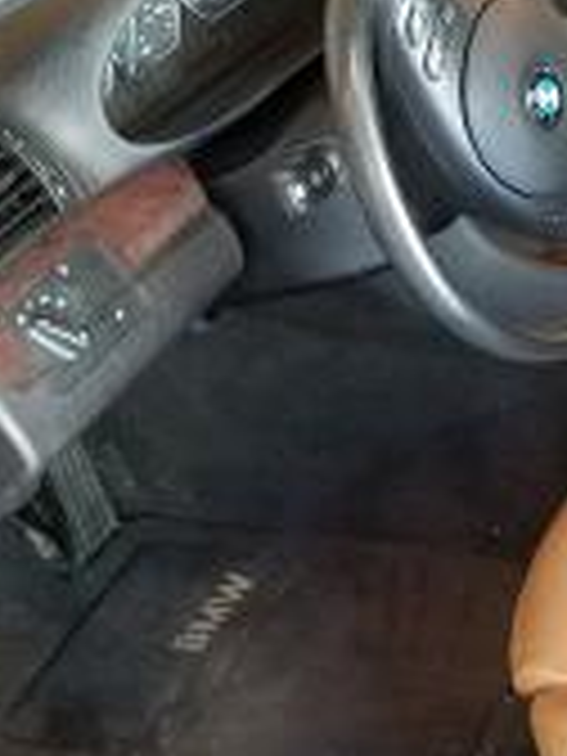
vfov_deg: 24.9
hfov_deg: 17.5
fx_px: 1703
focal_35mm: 78
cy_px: 256
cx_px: 770
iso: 200
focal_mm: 4.2
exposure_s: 1/13
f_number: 1.7
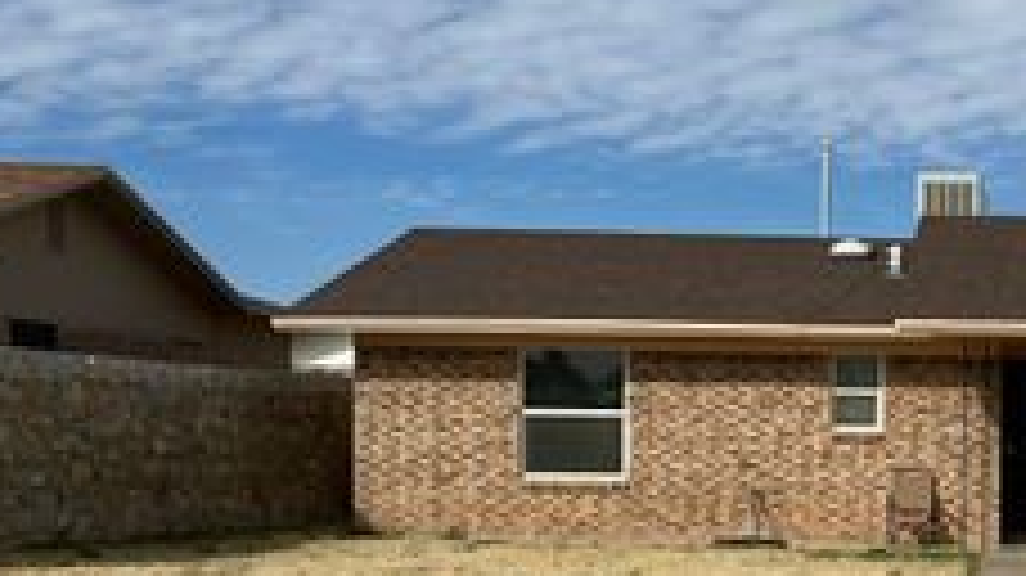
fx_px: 1686
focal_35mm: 62
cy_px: 470
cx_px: 1004
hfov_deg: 31.5
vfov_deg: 19.2
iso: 50
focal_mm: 5.7
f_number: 1.5
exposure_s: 1/8696
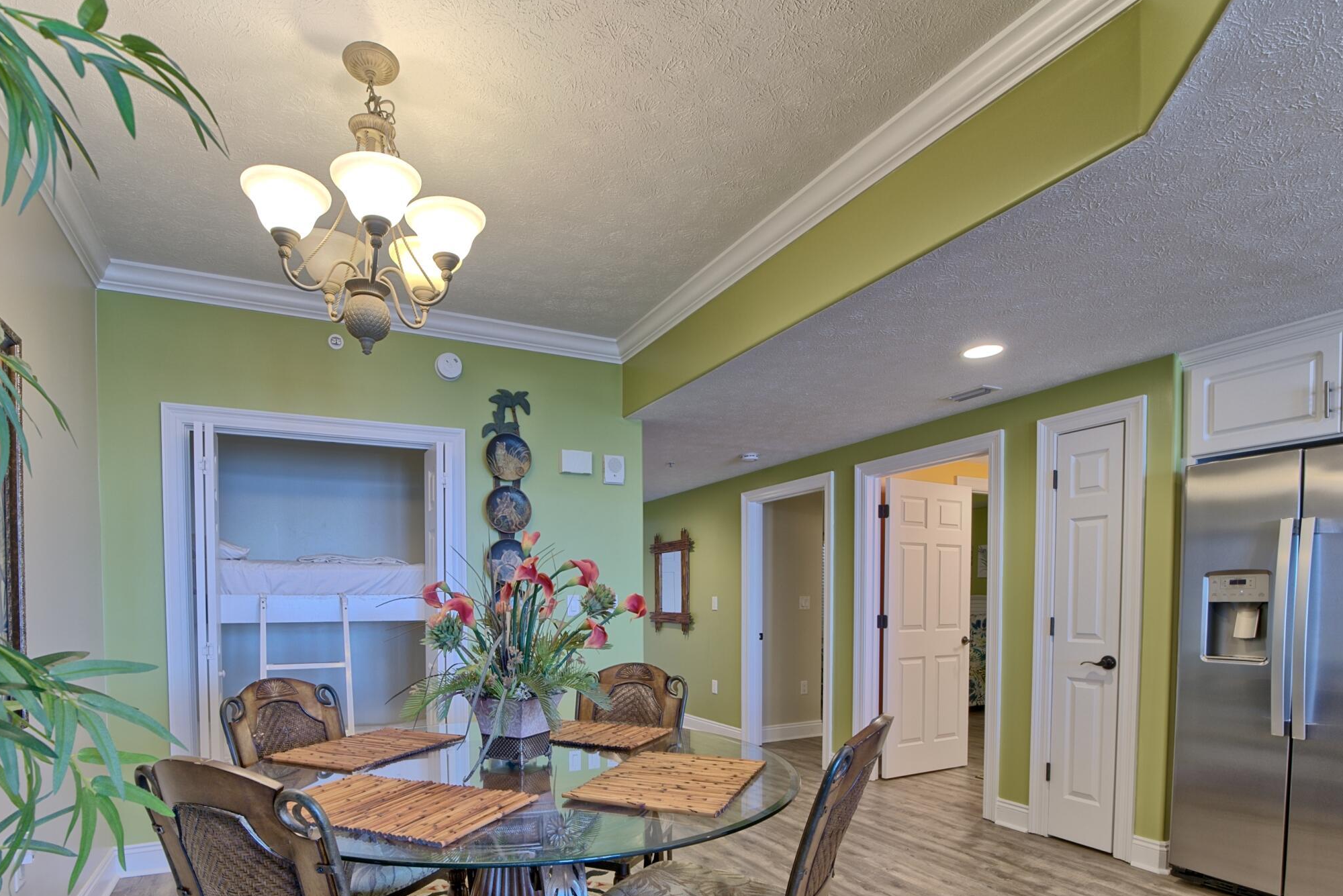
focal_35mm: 18
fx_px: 672
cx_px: 581
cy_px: 636
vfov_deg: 64.6
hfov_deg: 89.5
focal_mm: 12
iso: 500
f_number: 8
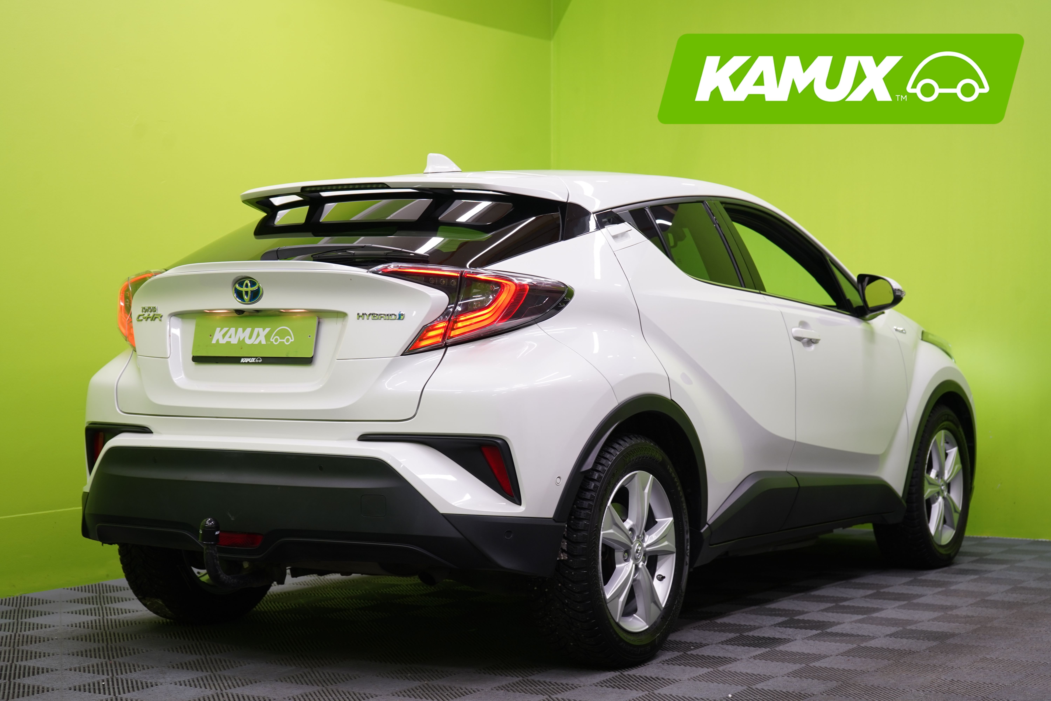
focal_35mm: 64
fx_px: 1868
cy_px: 350
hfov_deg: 31.4
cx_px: 526
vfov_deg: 21.2
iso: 400
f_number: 5.6
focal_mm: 64
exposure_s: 1/30
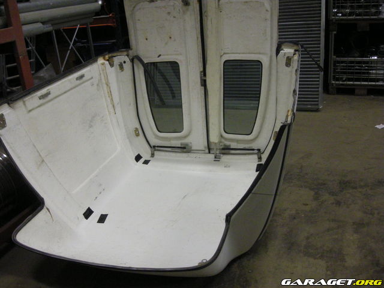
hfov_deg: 52.6
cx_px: 192
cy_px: 144
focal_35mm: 35
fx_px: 388
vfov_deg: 40.7
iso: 400
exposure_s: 1/35
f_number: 2.8
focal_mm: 5.7
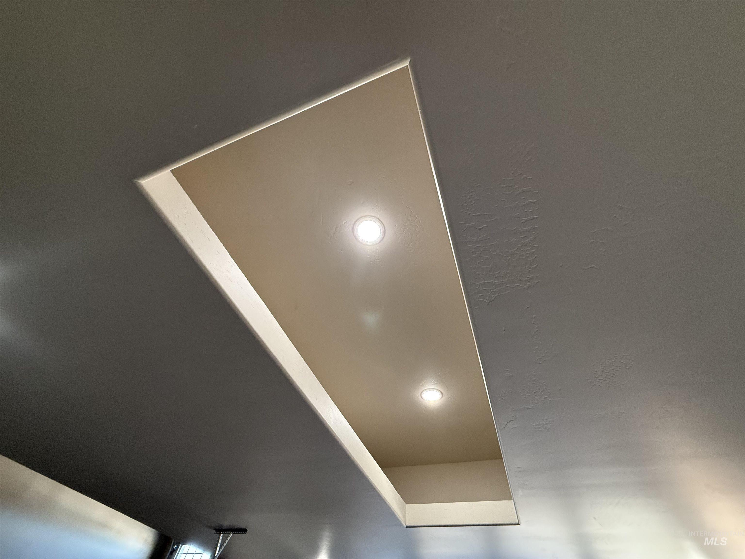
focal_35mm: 14
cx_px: 372
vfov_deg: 85.7
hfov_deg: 102.1
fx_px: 301
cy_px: 280
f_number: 2.2
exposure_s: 1/120
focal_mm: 2.22
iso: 400
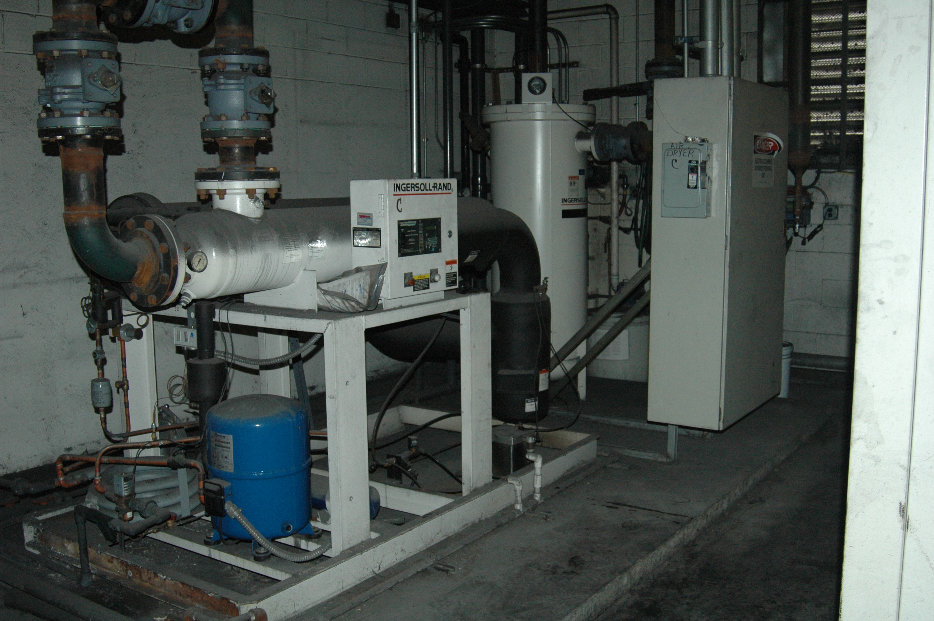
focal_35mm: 36
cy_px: 310
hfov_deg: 53.2
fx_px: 933
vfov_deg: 36.8
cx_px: 467
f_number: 4
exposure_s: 1/60
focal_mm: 24
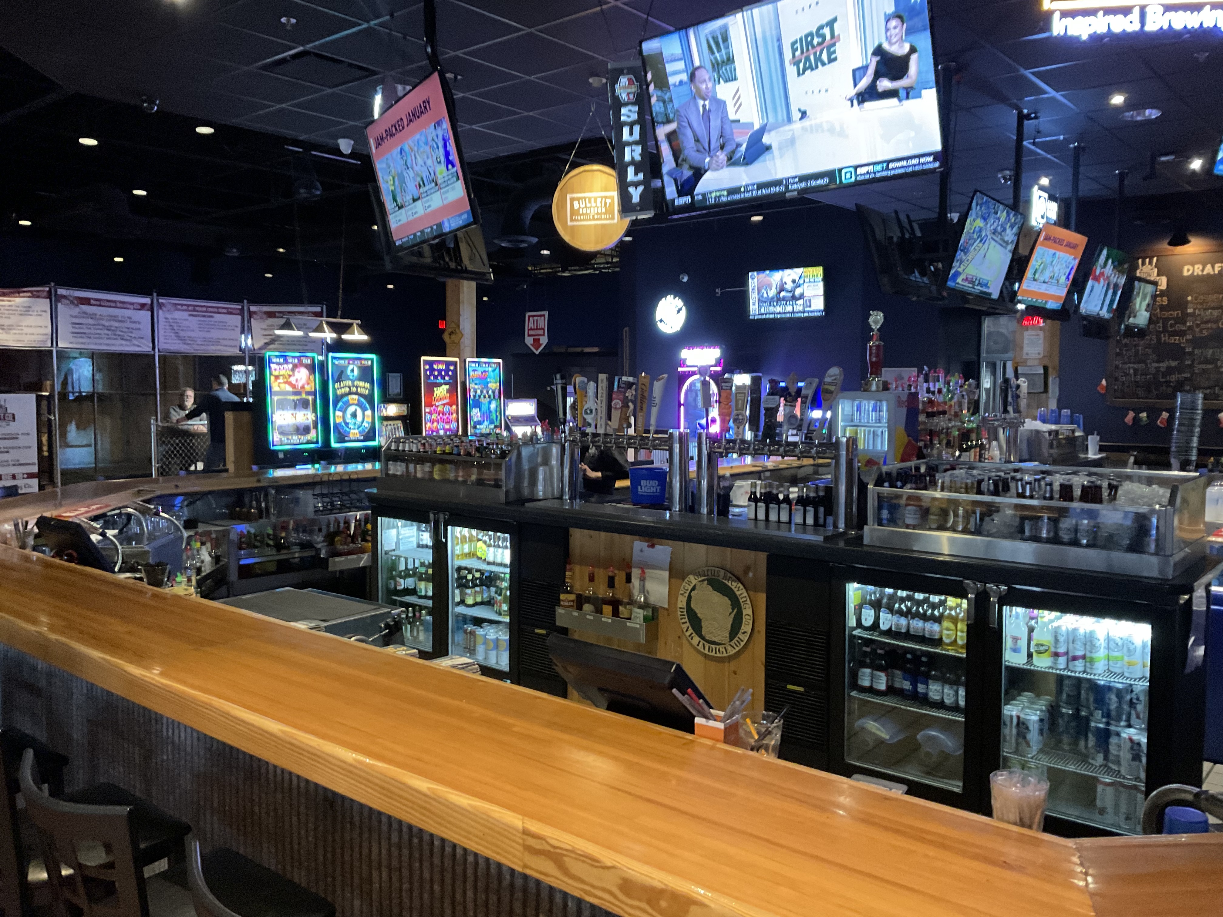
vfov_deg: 48.2
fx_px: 1025
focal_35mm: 29
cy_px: 458
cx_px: 612
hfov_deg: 61.7
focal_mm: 3
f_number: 1.8
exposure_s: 1/25
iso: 400
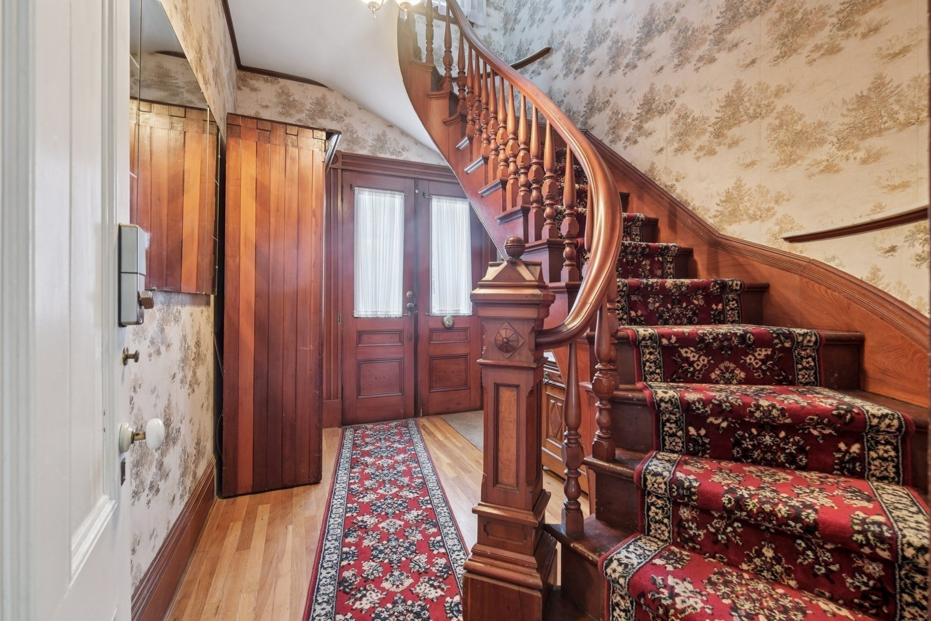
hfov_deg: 100.4
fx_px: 388
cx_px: 466
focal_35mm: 15
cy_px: 310
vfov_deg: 77.3
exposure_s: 1/3.33
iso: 400
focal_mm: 10
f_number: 5.6
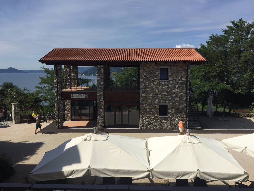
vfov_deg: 48.2
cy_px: 96
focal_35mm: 29
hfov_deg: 61.7
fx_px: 213
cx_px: 127
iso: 32
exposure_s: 1/3300
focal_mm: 4.15
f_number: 2.2
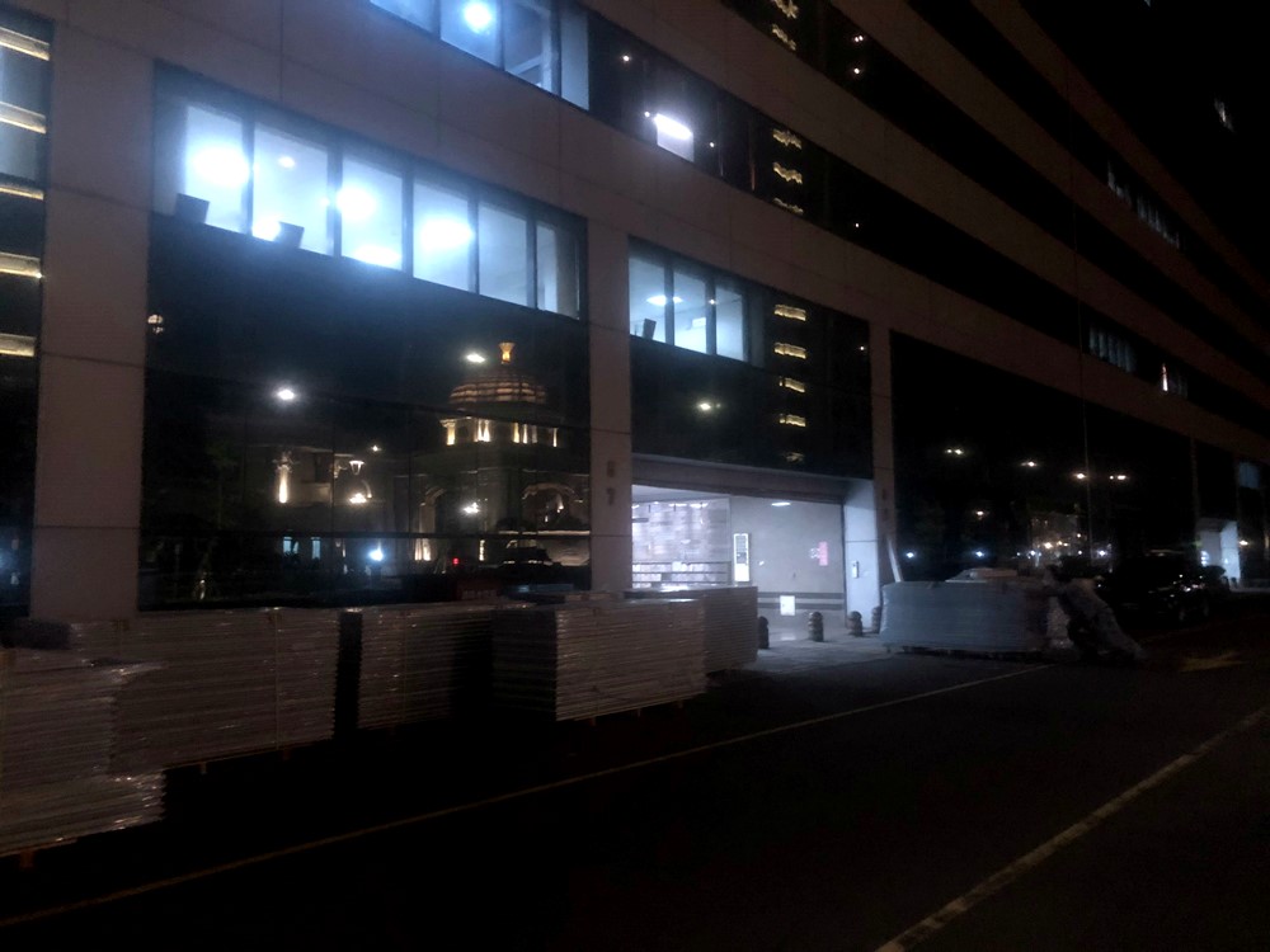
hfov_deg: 63.4
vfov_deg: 49.7
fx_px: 1027
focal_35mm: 28
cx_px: 635
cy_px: 476
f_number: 1.8
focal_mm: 3.99
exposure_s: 1/4
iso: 100
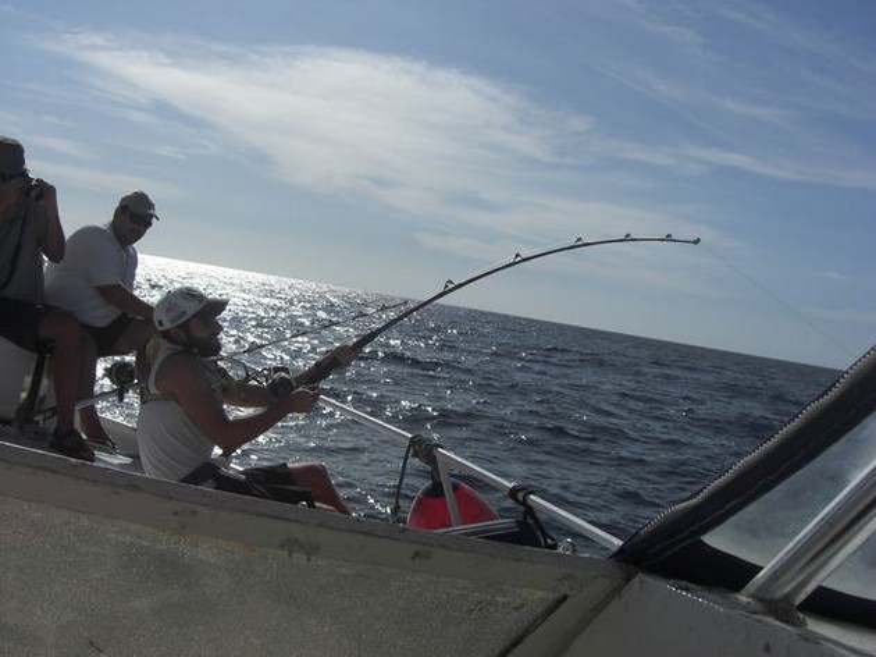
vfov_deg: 37.7
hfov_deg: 49.0
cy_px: 328
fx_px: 961
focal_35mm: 38
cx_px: 438
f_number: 8
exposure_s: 1/1000
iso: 80
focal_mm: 7.9
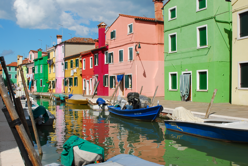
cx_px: 124
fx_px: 290
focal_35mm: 42
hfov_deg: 46.3
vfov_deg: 32.0
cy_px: 83
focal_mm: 28
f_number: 8
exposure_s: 1/320
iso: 100
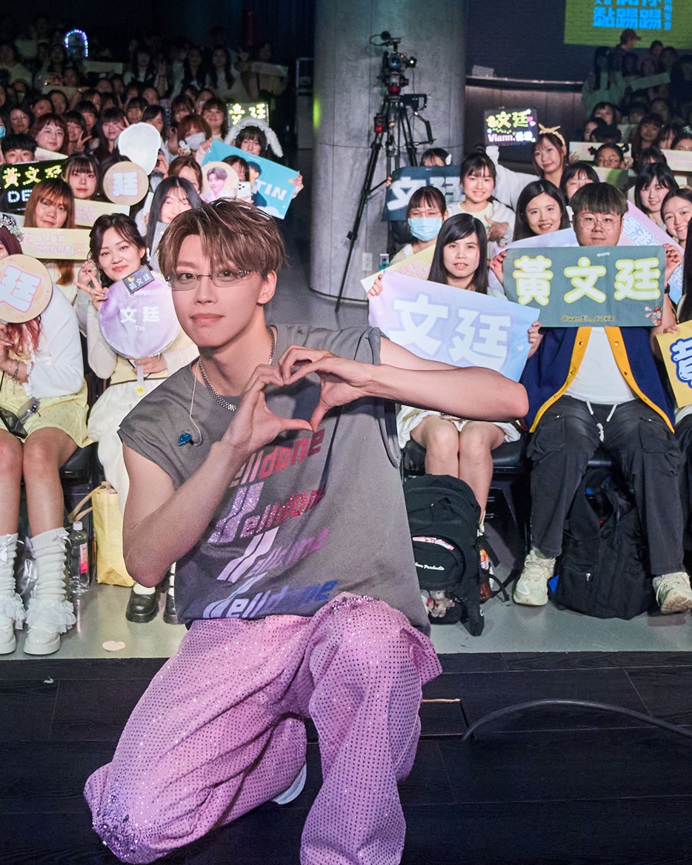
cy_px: 184
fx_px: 1331
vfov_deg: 35.0
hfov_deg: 29.1
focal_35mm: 52
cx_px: 303
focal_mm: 17
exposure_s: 1/320
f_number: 3.2
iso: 2000
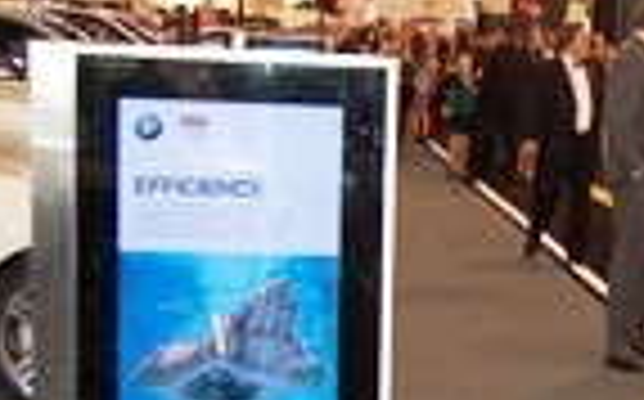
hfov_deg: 20.0
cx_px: 815
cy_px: 306
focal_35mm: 96
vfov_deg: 13.5
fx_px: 1683
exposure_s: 1/60
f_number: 3.5
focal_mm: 18
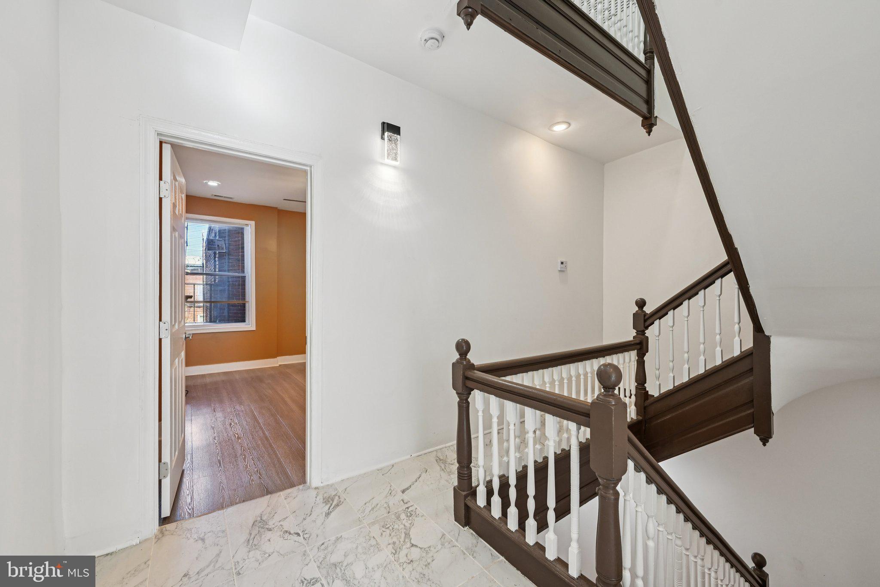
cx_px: 440
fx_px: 342
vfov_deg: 81.2
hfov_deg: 104.3
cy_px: 294
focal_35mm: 14
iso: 200
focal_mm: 14
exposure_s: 1/15
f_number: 8
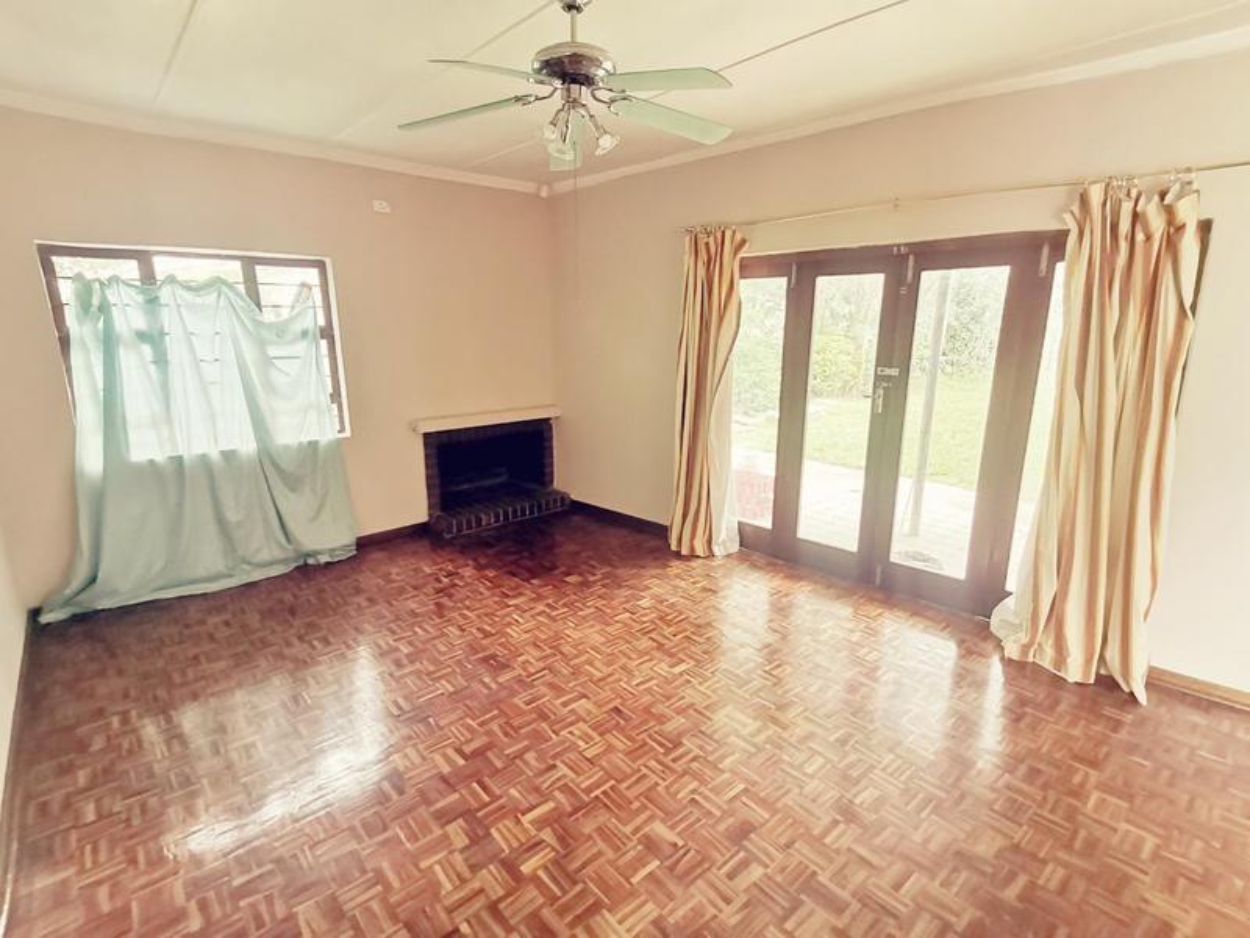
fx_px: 614
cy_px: 469
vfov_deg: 74.7
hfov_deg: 91.0
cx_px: 625
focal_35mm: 17
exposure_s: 1/100
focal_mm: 1.78
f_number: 2.4
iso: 200
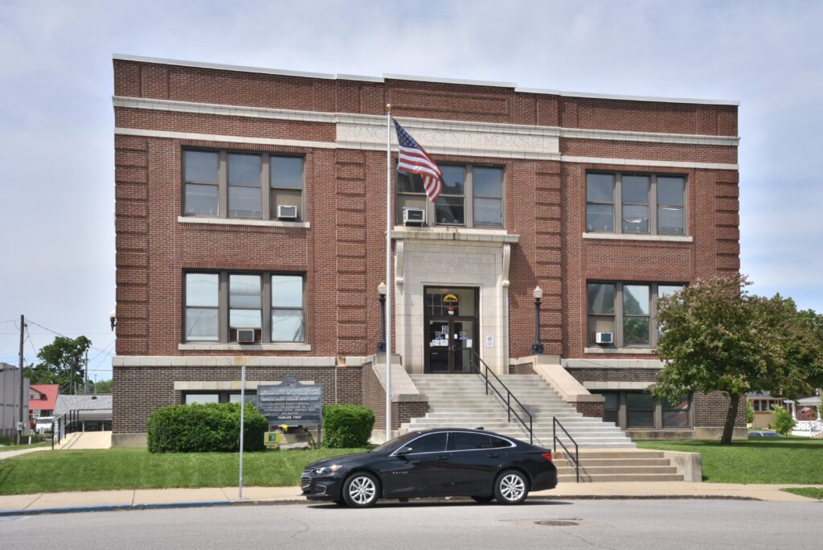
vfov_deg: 30.6
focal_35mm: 44
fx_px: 1006
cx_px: 412
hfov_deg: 44.5
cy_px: 275
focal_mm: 44
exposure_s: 1/60
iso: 100
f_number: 22
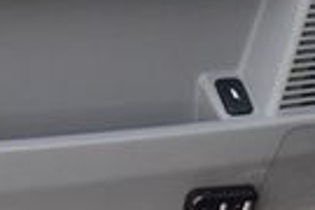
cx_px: 86
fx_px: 1307
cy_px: -58
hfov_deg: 13.7
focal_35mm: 149
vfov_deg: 9.0
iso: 800
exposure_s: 1/15
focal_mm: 21
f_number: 6.3
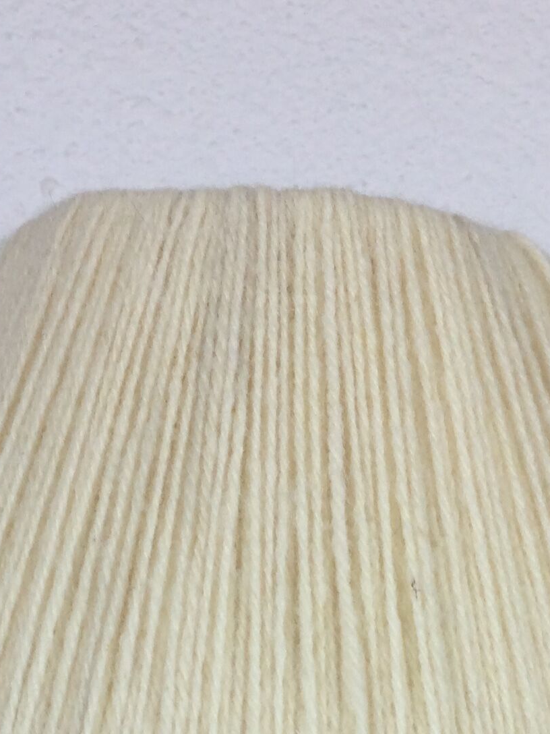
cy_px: 1069
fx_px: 1843
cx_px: 287
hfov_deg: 17.0
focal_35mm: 87
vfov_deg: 19.8
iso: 40
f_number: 2.2
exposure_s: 1/100
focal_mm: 4.15
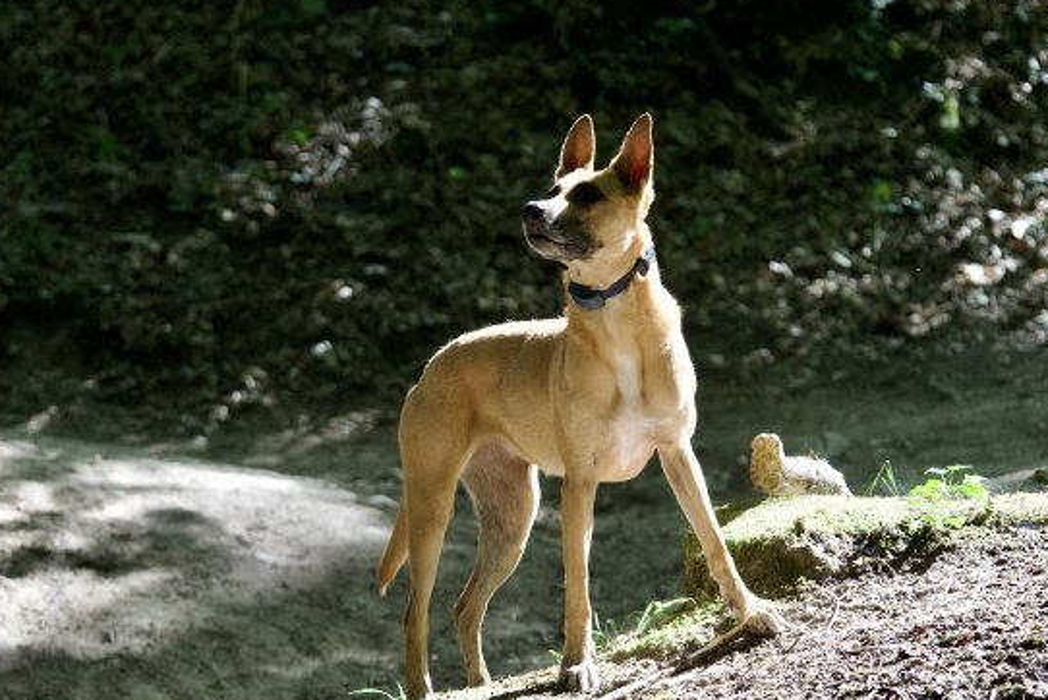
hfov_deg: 8.7
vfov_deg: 5.8
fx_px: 6903
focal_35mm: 237
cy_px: 335
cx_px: 509
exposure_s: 1/1000
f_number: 4
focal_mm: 140
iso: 1600
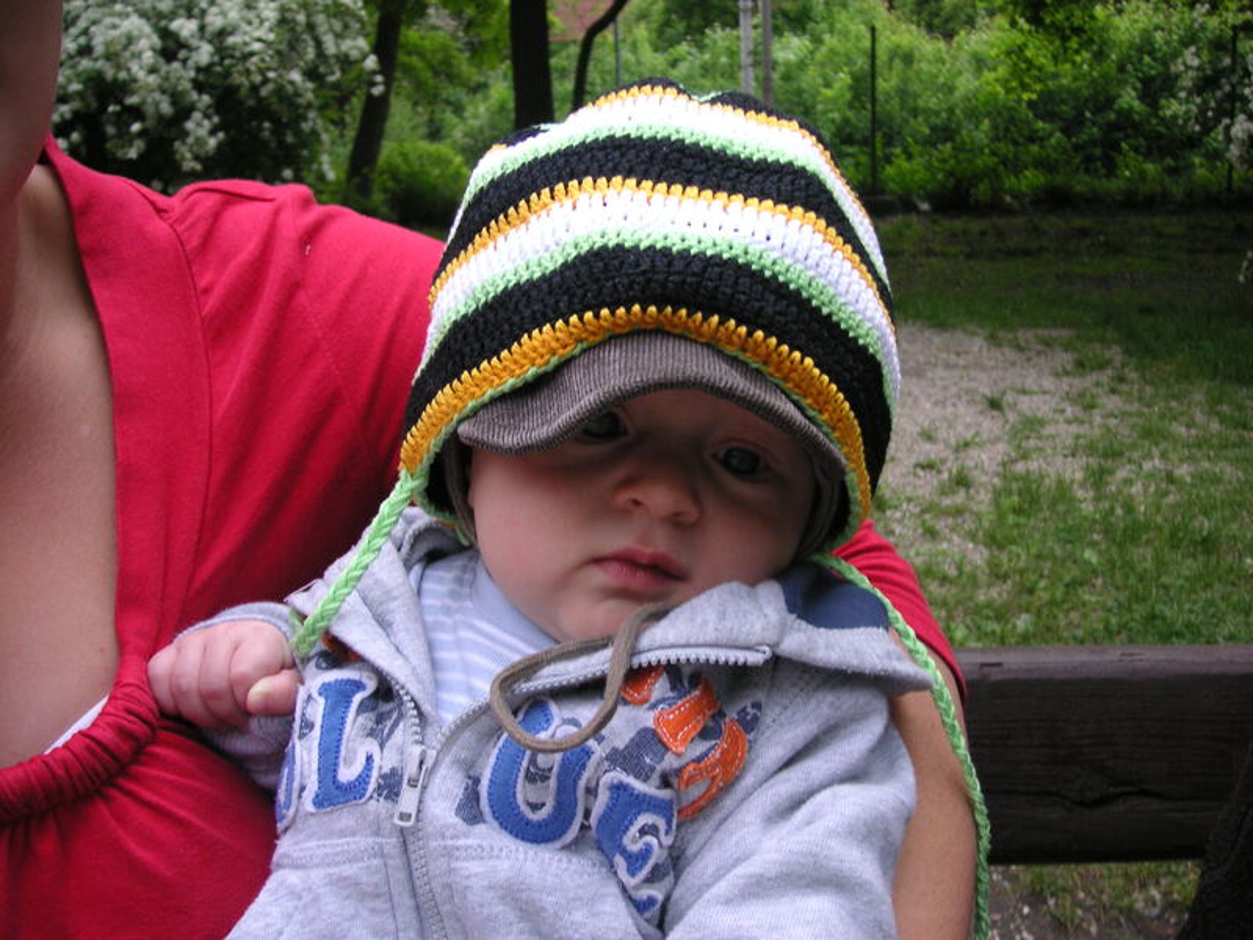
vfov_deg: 38.7
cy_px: 470
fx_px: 1339
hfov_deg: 50.1
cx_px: 626
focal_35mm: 37
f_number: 2.8
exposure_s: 1/350
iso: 50
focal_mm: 6.1
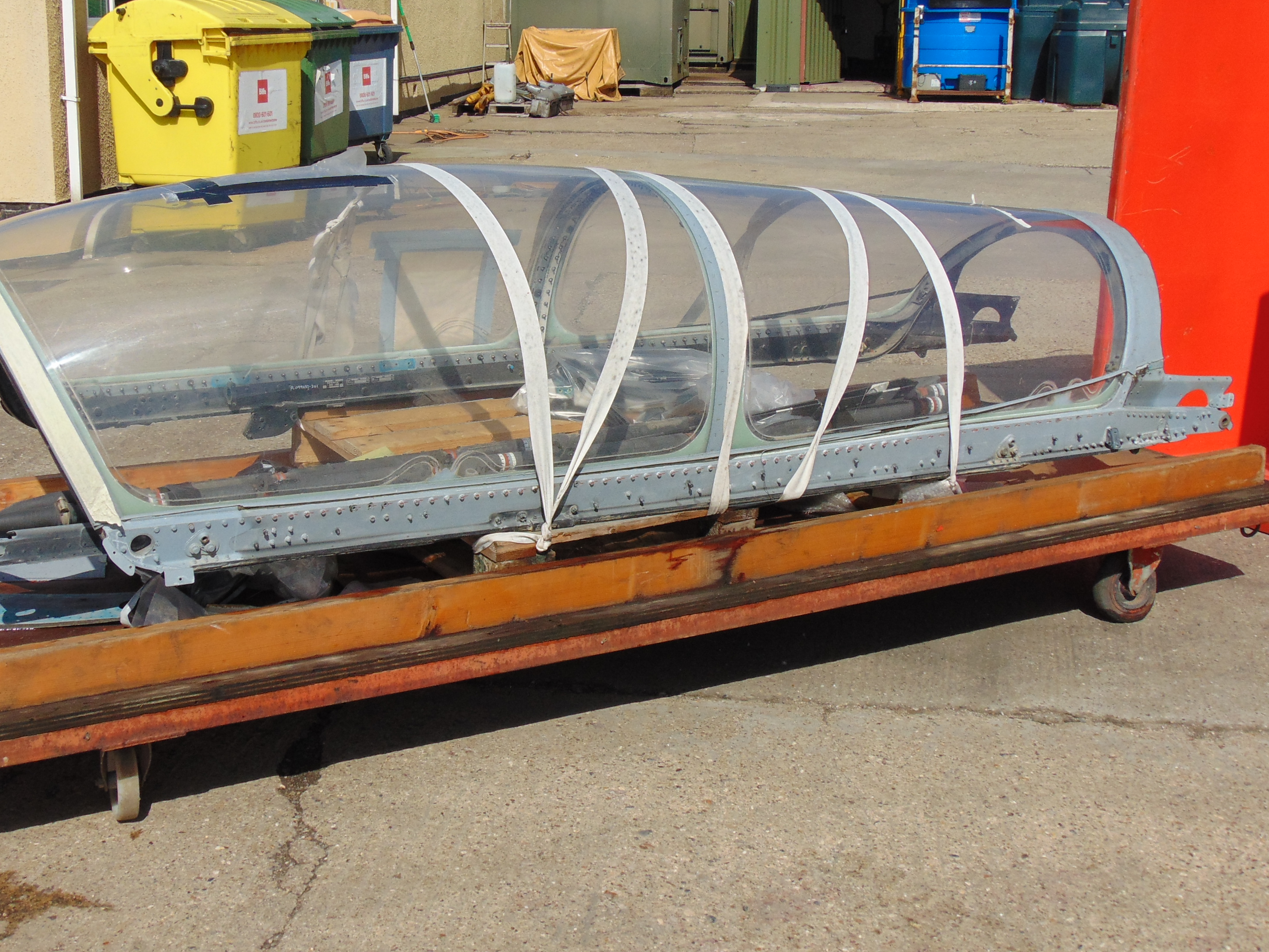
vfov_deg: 28.0
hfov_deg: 36.8
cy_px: 423
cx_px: 554
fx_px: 1906
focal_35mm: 52
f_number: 8.7
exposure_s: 1/320
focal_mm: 7.6
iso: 80
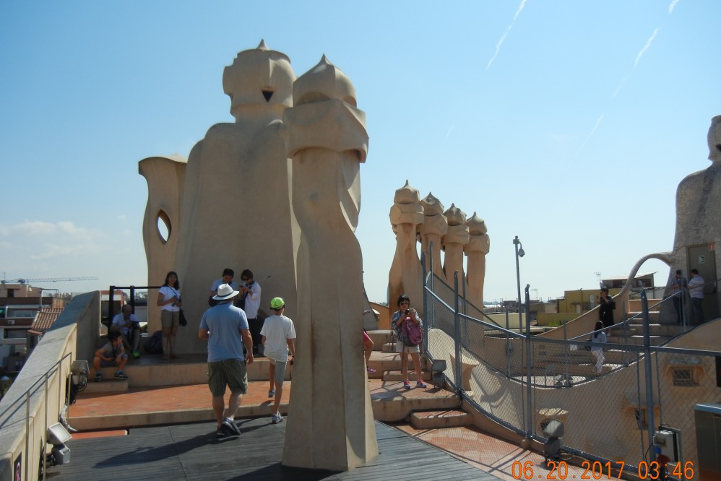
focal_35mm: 32
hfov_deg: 58.7
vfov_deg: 41.1
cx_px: 369
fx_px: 641
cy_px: 251
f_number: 7
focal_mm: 5.4
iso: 160
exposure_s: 1/602
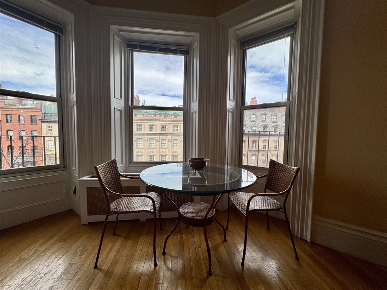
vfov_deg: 85.7
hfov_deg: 102.1
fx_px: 157
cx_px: 194
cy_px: 145
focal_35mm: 14
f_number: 2.2
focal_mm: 2.22
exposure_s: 1/386
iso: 40
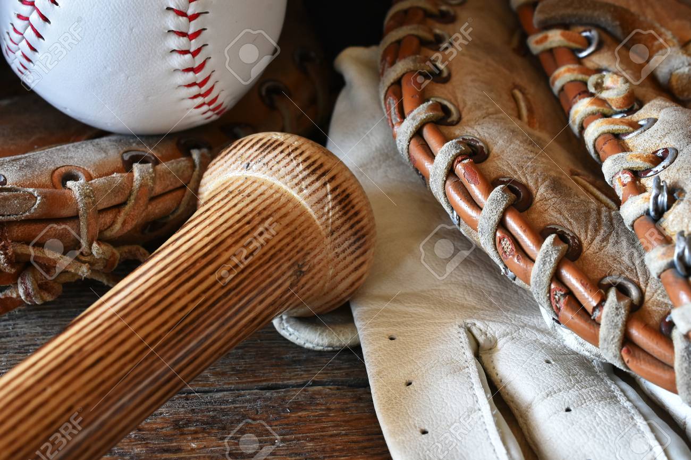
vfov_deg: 22.6
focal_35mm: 60
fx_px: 1151
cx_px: 346
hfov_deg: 33.4
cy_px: 230
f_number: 10
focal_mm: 40
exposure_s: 1/15
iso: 640
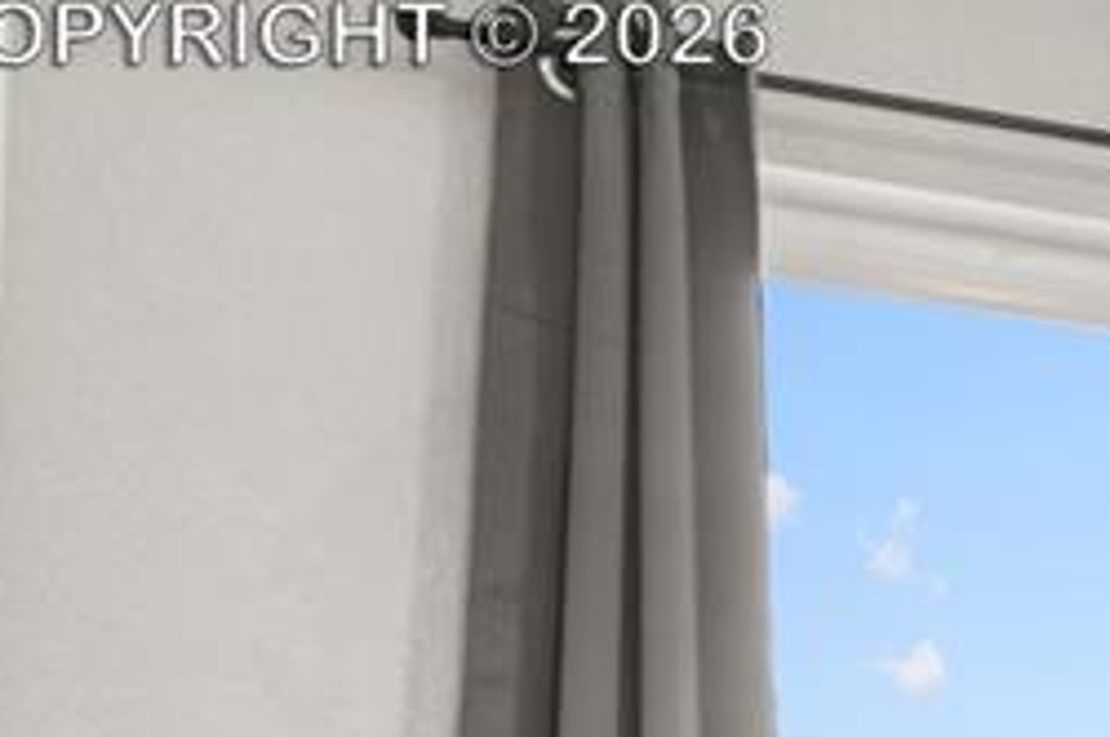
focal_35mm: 120
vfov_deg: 10.7
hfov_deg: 14.4
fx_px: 3696
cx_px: 2171
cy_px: 1336
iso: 100
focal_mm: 19.5
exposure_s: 1
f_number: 8
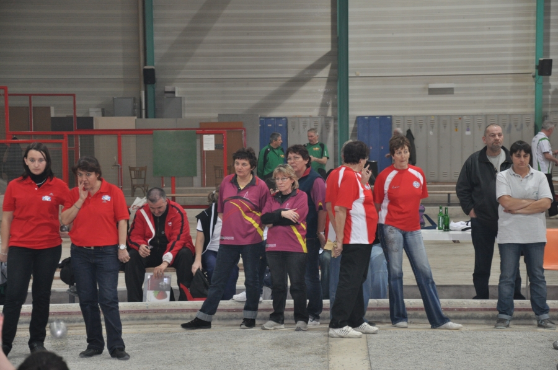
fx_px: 1741
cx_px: 279
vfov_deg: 12.1
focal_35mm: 112
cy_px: 185
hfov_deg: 18.2
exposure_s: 1/60
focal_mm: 75
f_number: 5.3
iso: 800
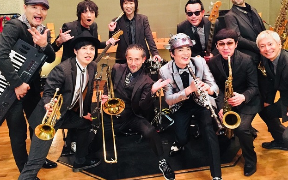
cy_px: 72
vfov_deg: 36.2
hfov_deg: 55.3
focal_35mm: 35
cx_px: 150
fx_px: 275
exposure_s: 1/15
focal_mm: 4.15
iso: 320
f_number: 2.2
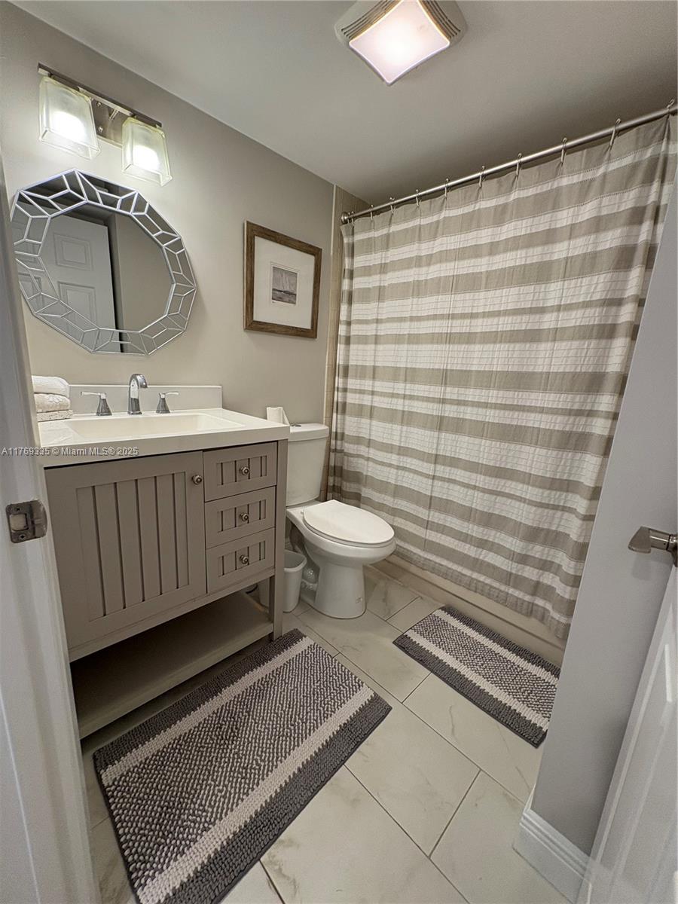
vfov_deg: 102.1
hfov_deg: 85.7
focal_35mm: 14
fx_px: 366
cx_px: 339
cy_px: 452
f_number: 2.2
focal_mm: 2.22
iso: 125
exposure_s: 1/60
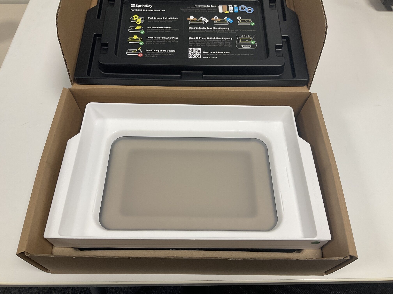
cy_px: 147
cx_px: 196
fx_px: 329
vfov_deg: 48.2
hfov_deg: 61.7
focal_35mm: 29
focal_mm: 3
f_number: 1.8
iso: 40
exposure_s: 1/60
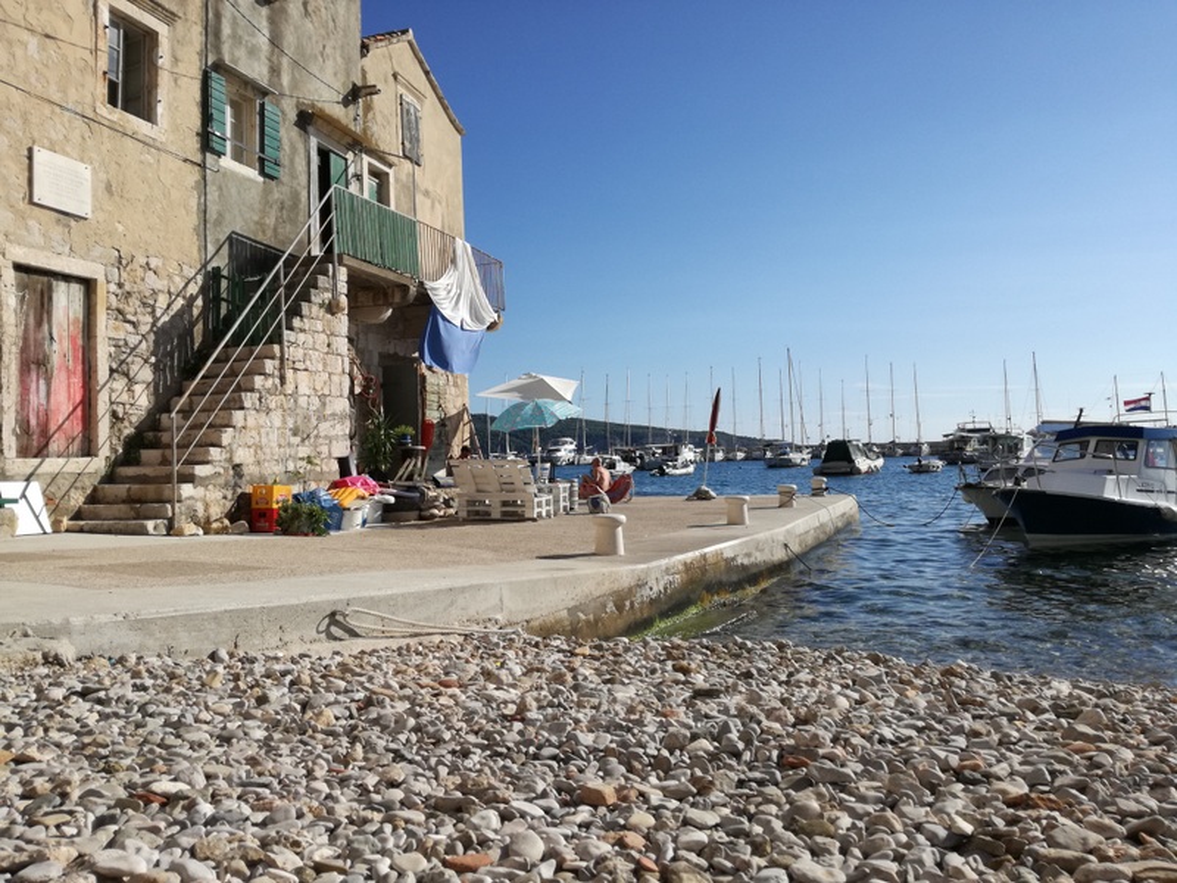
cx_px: 588
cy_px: 442
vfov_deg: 51.4
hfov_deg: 65.3
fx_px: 918
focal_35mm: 27
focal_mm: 3.79
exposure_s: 1/1866
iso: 50
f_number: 2
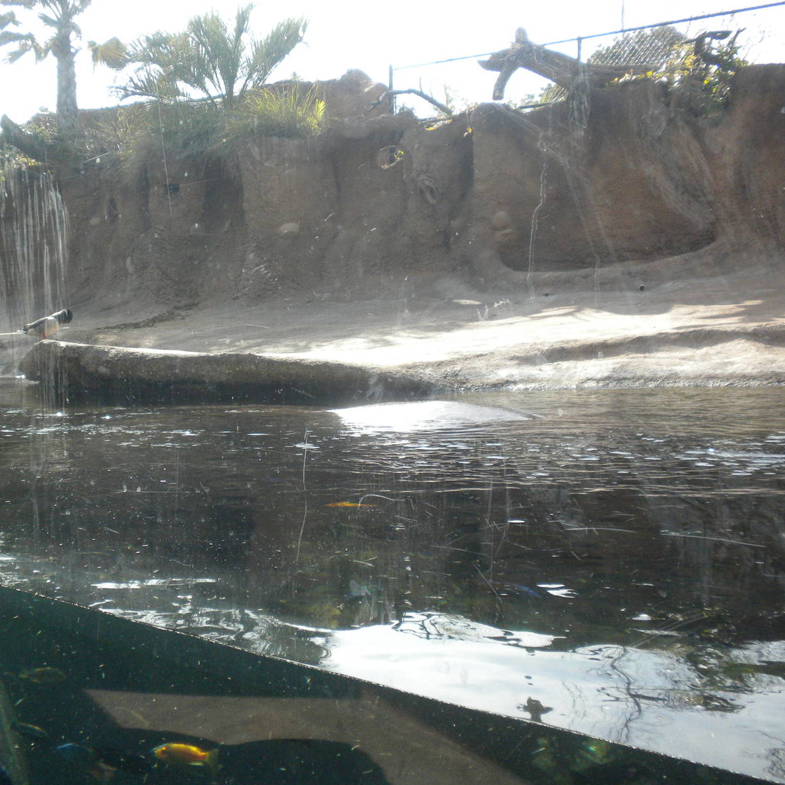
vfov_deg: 38.3
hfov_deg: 38.0
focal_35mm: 44
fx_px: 1129
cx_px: 271
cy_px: 391
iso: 193
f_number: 3.5
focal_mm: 6.6
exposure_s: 1/672
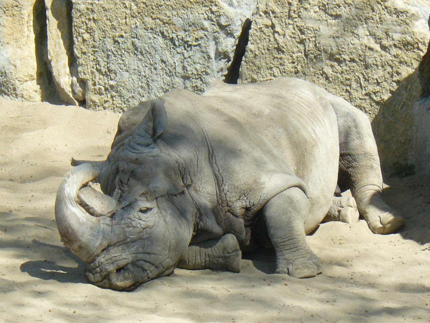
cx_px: 215
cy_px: 162
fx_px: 4211
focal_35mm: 339
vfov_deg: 4.4
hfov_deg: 5.8
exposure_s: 1/320
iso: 100
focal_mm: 37.7
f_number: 5.6
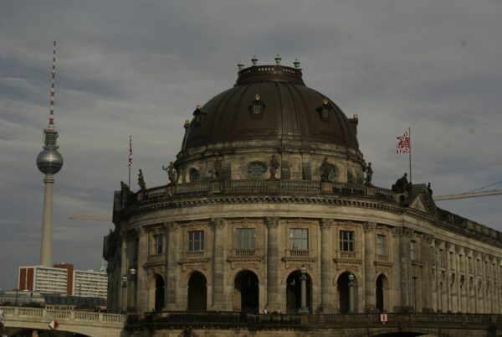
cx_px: 251
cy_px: 168
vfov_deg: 20.2
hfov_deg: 29.8
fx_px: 943
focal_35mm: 68
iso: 100
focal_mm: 45
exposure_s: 1/320
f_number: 13
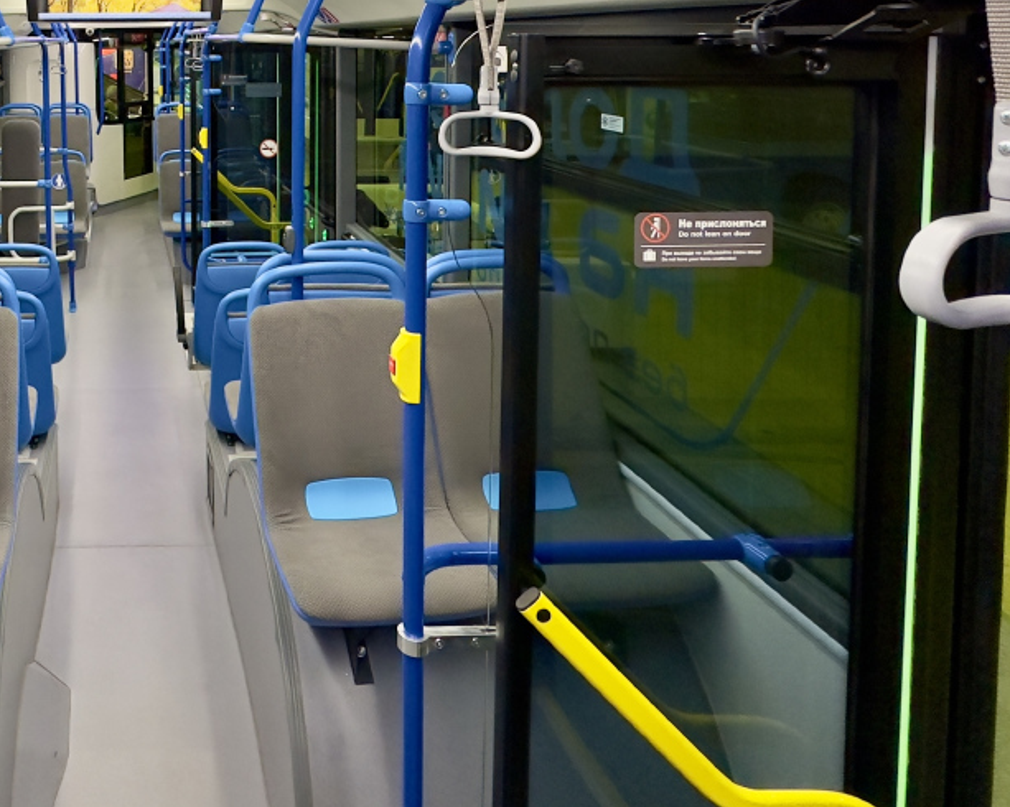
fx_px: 867
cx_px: 122
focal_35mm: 29
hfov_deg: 53.7
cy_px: 86
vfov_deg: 45.5
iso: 250
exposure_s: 1/100
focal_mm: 2.22
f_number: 2.2
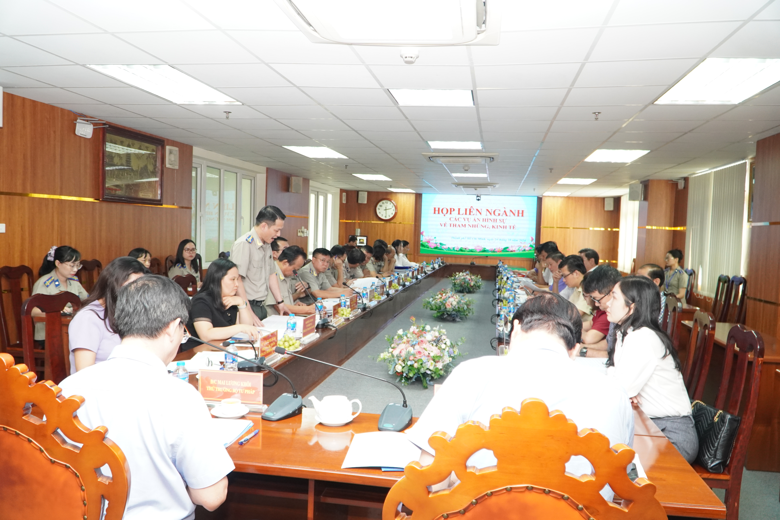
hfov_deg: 67.4
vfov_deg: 47.9
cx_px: 390
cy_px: 260
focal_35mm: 27
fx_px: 585
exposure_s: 1/200
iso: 1600
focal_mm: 18
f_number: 4
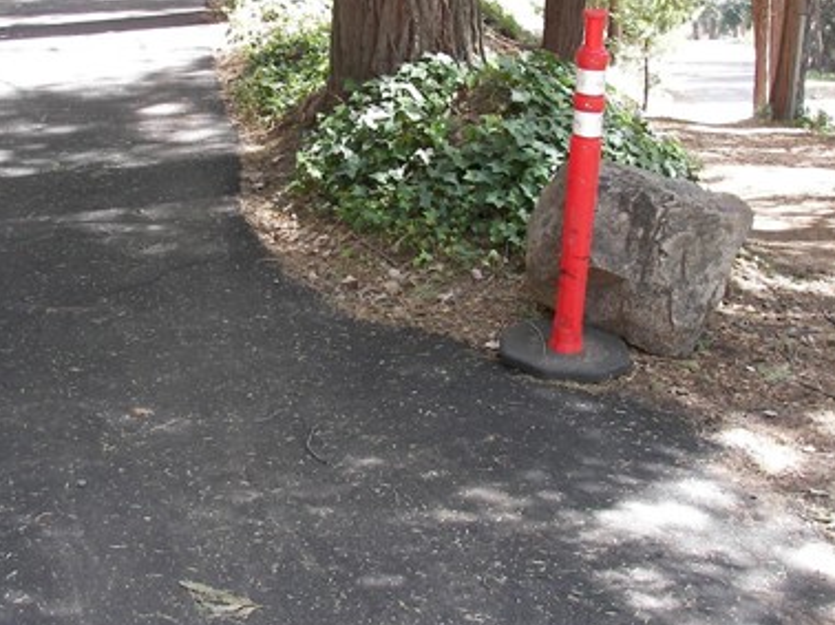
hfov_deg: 31.5
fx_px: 1470
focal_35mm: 61
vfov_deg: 24.0
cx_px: 298
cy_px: 256
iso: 50
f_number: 2.8
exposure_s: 1/40
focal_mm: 6
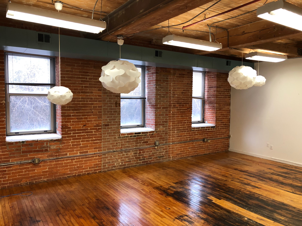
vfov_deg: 49.7
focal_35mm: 28
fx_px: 244
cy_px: 113
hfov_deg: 63.4
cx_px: 151
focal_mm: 4
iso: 40
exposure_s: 1/20
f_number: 1.8
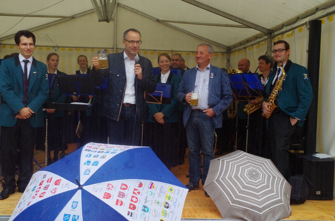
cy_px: 110
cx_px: 168
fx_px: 334
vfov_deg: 36.7
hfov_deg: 53.2
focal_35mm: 36
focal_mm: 24.38
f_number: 5.6
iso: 800
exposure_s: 1/50
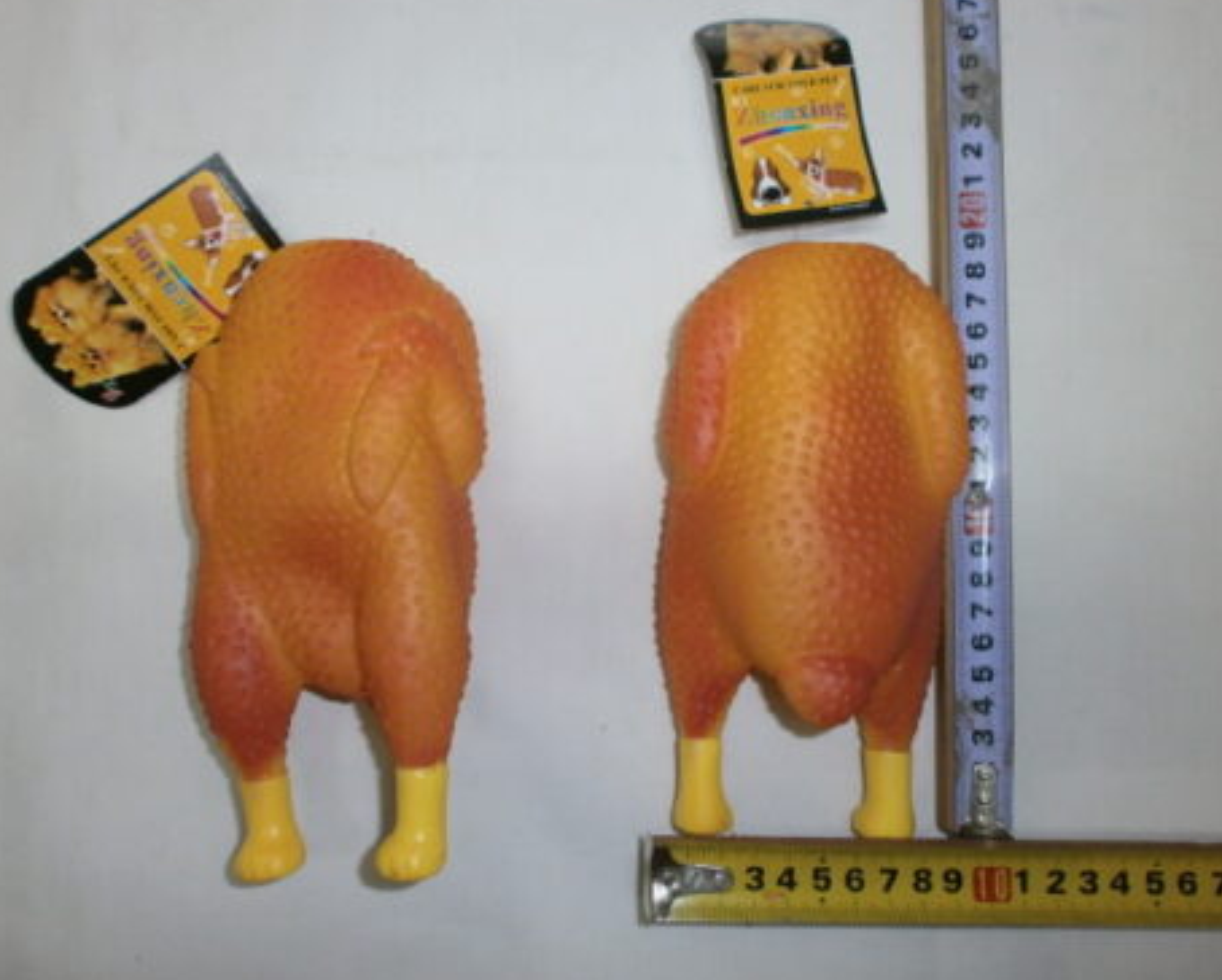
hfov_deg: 60.3
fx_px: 1050
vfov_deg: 50.0
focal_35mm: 29
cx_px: 571
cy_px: 486
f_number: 2.9
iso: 125
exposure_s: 1/30
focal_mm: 4.8
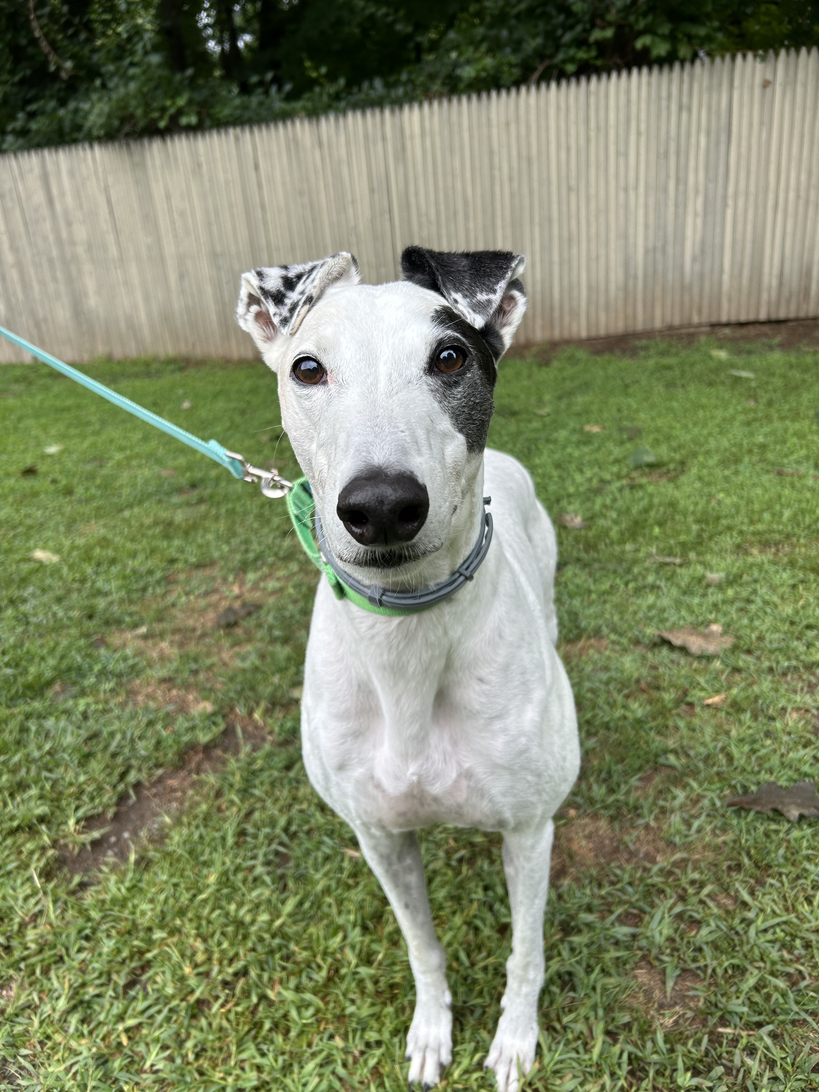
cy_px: 546
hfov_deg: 53.1
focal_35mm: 26
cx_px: 410
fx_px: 820
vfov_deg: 67.3
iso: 50
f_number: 1.5
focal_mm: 5.7
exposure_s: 1/1038
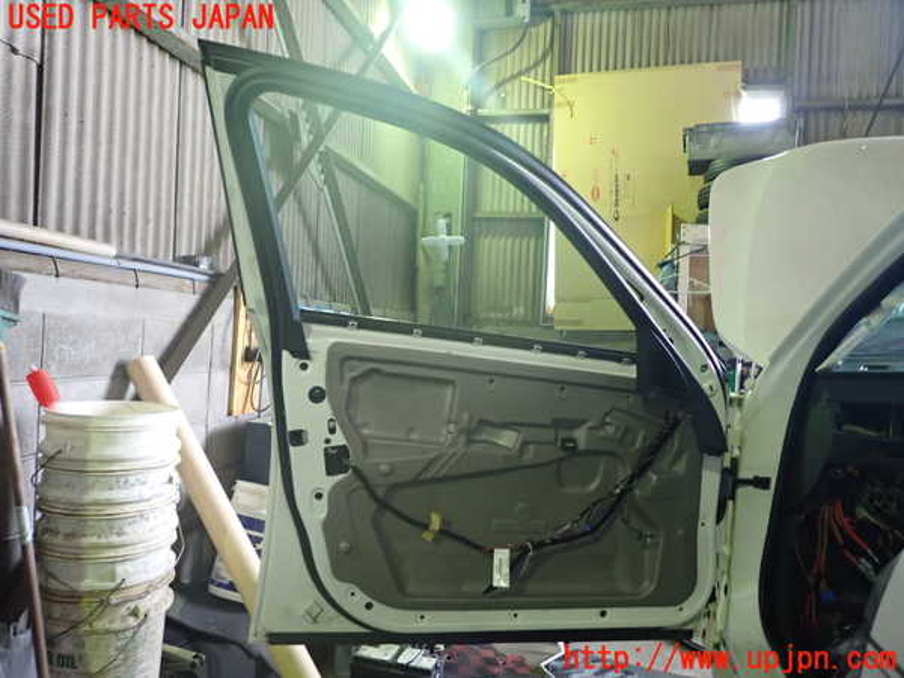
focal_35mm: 25
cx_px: 452
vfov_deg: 54.9
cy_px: 339
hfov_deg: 69.4
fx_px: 653
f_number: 2
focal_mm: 4.5
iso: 400
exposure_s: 1/30
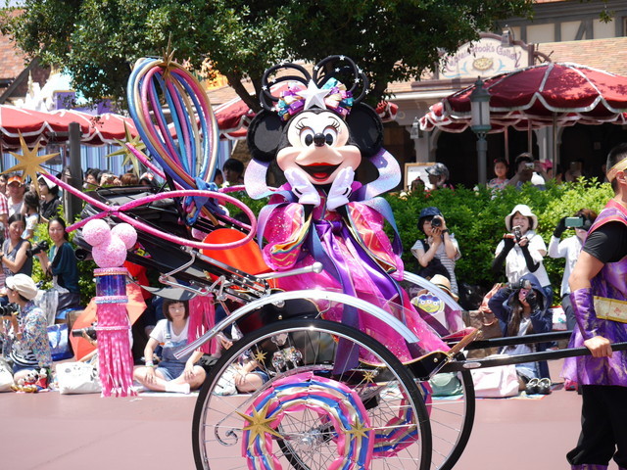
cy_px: 235
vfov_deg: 16.4
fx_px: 1630
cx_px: 314
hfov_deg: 21.8
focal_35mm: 90
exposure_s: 1/250
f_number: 5.6
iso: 160
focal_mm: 45
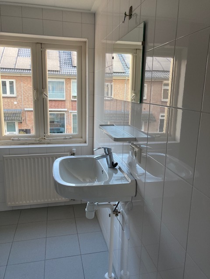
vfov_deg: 63.4
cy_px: 140
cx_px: 105
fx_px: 226
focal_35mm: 28
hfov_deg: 49.7
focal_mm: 3.99
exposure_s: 1/79
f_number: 1.8
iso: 80
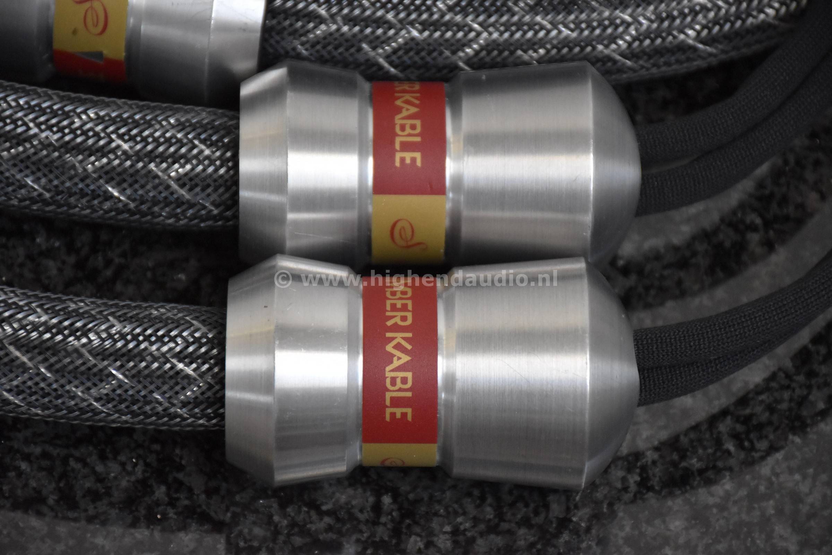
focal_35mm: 210
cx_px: 416
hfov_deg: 9.8
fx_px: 4853
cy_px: 278
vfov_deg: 6.5
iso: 3200
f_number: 5.6
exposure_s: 1/500
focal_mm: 140
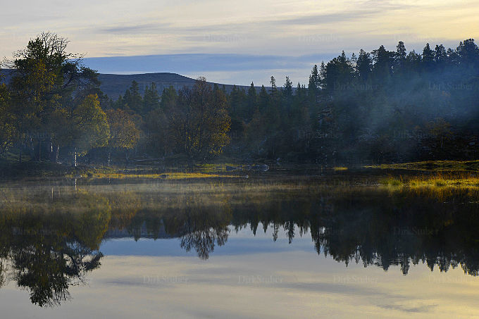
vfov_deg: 22.6
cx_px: 240
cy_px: 160
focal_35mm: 60
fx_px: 798
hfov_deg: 33.4
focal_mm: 60
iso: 100
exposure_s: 1/15
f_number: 22
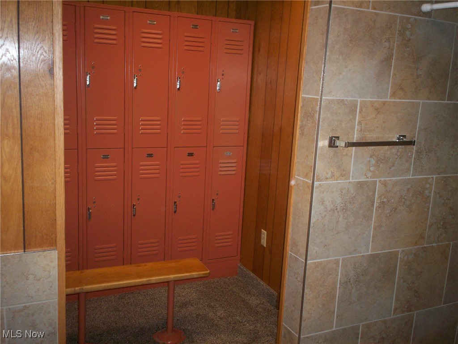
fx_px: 476
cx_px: 229
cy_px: 172
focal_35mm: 36
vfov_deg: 39.7
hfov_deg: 51.4
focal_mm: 6
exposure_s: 1/60
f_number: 4.5
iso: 140
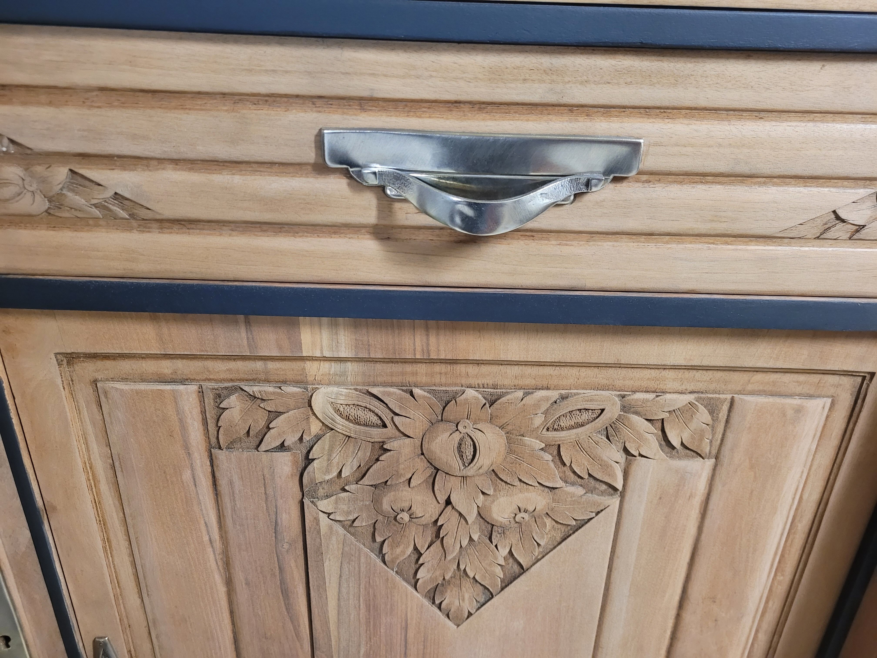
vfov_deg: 53.1
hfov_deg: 67.3
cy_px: 329
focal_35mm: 26
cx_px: 438
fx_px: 659
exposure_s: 1/50
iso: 640
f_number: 1.8
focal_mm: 5.4
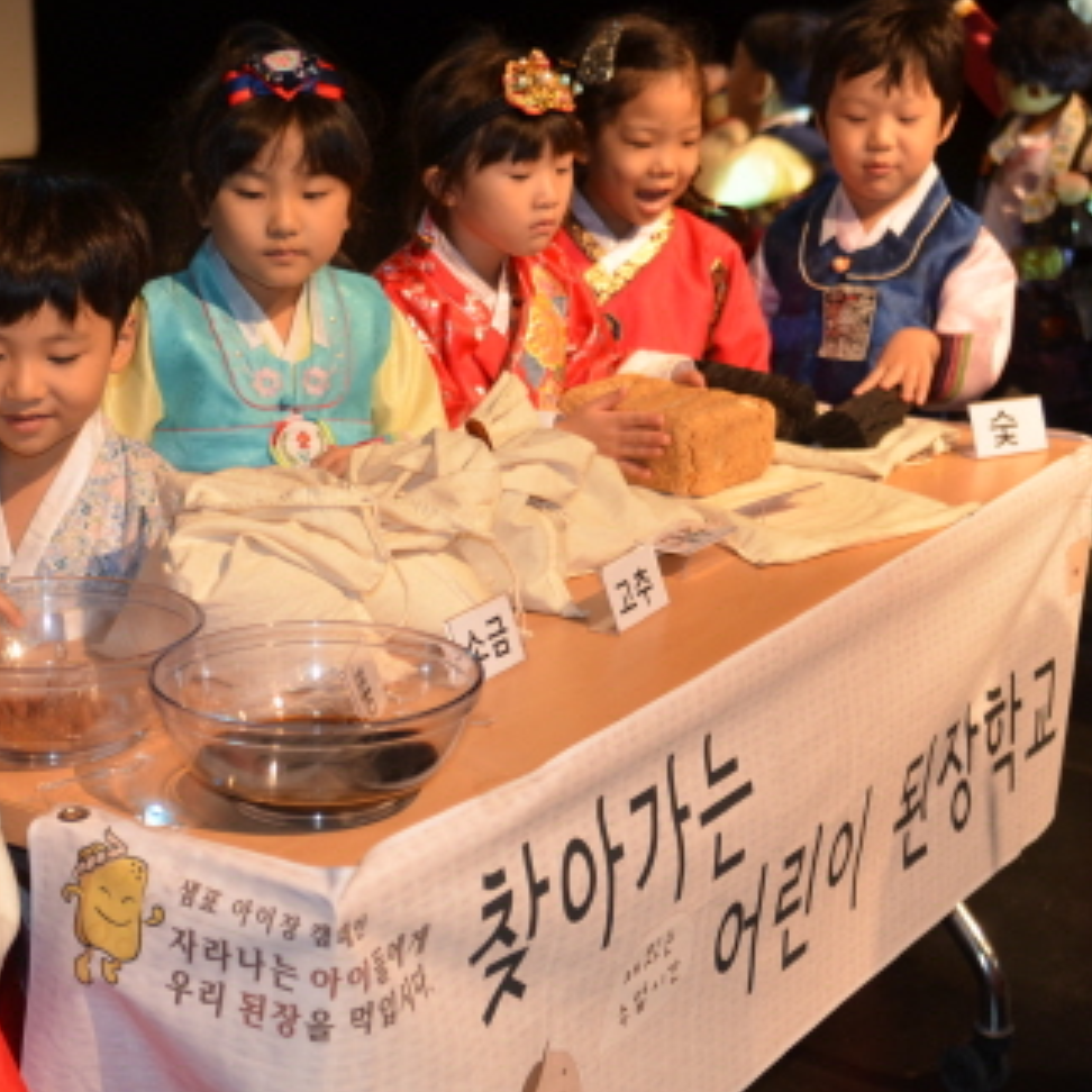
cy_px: 544
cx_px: 317
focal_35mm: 69
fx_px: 2450
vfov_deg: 25.1
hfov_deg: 24.9
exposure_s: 1/125
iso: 280
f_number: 2.8
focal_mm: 35
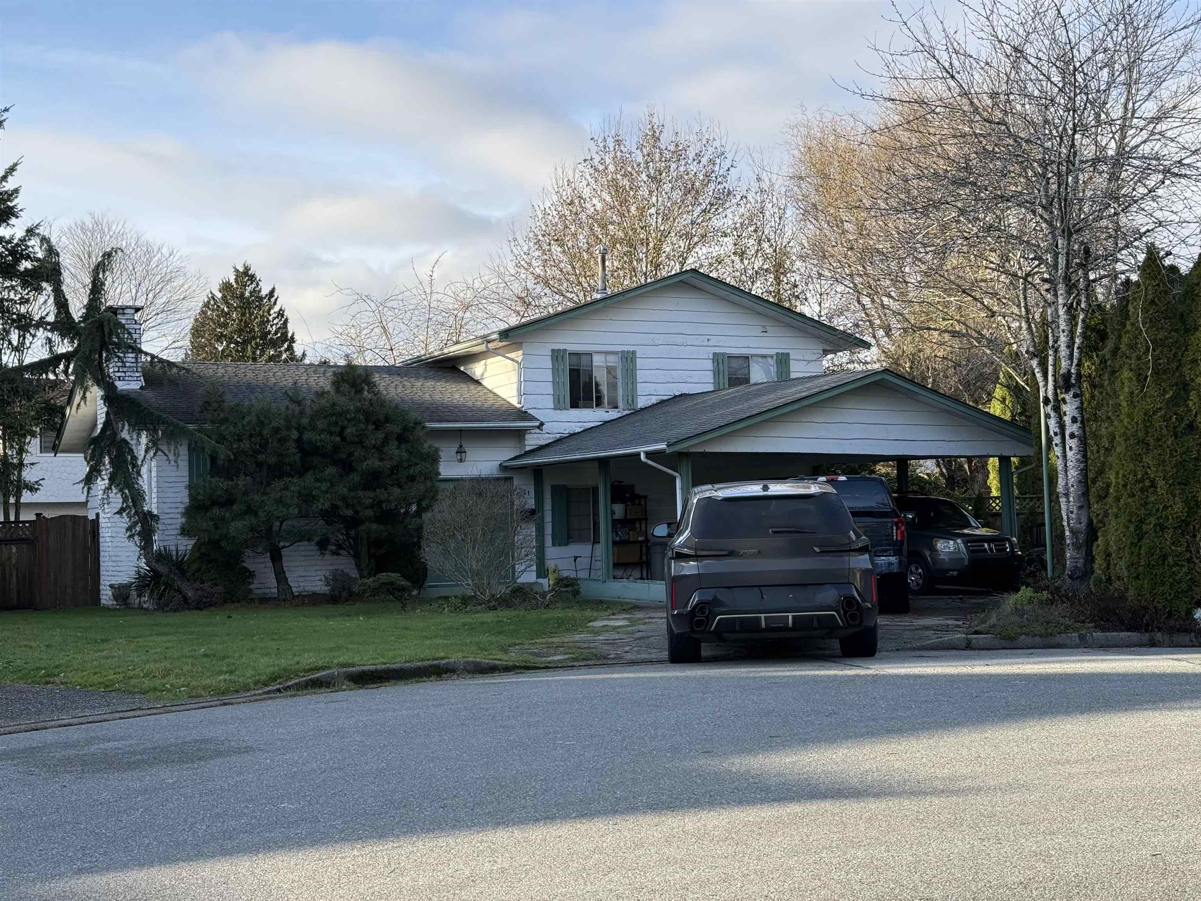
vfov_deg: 30.3
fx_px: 1665
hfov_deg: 39.7
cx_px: 600
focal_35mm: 48
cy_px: 450
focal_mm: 6.76
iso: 80
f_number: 1.78
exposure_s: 1/1133
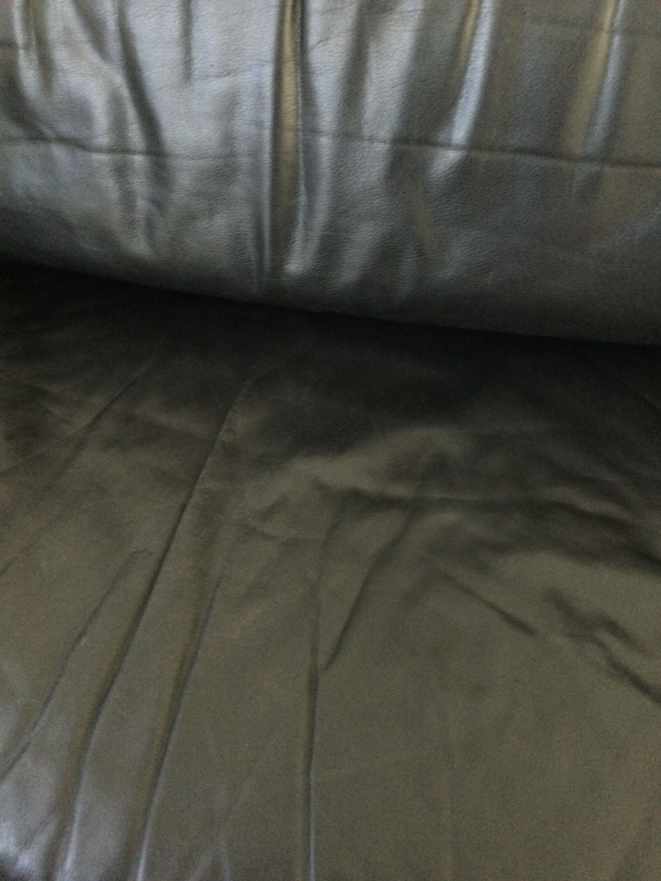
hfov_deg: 45.4
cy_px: 440
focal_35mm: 31
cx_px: 330
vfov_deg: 58.4
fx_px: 789
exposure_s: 1/17
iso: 200
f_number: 2.4
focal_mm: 3.3
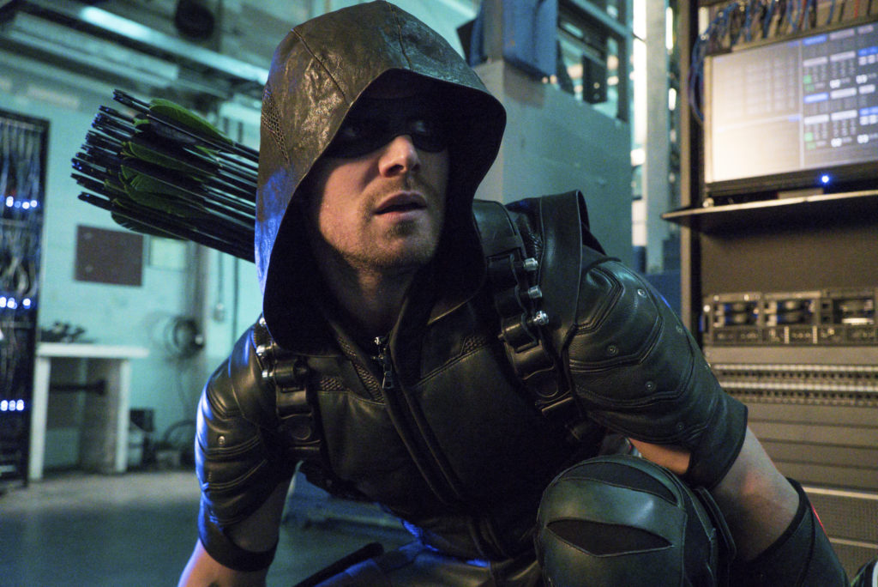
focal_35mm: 32
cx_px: 439
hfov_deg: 58.7
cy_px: 294
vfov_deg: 41.2
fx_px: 781
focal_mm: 32
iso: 20000
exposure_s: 1/100
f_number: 5
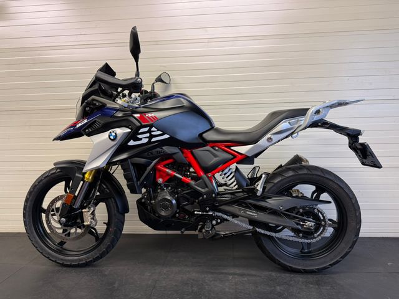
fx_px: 277
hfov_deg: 71.6
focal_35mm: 24
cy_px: 150
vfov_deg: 56.8
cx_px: 200
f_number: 1.78
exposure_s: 1/100
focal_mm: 6.76
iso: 160
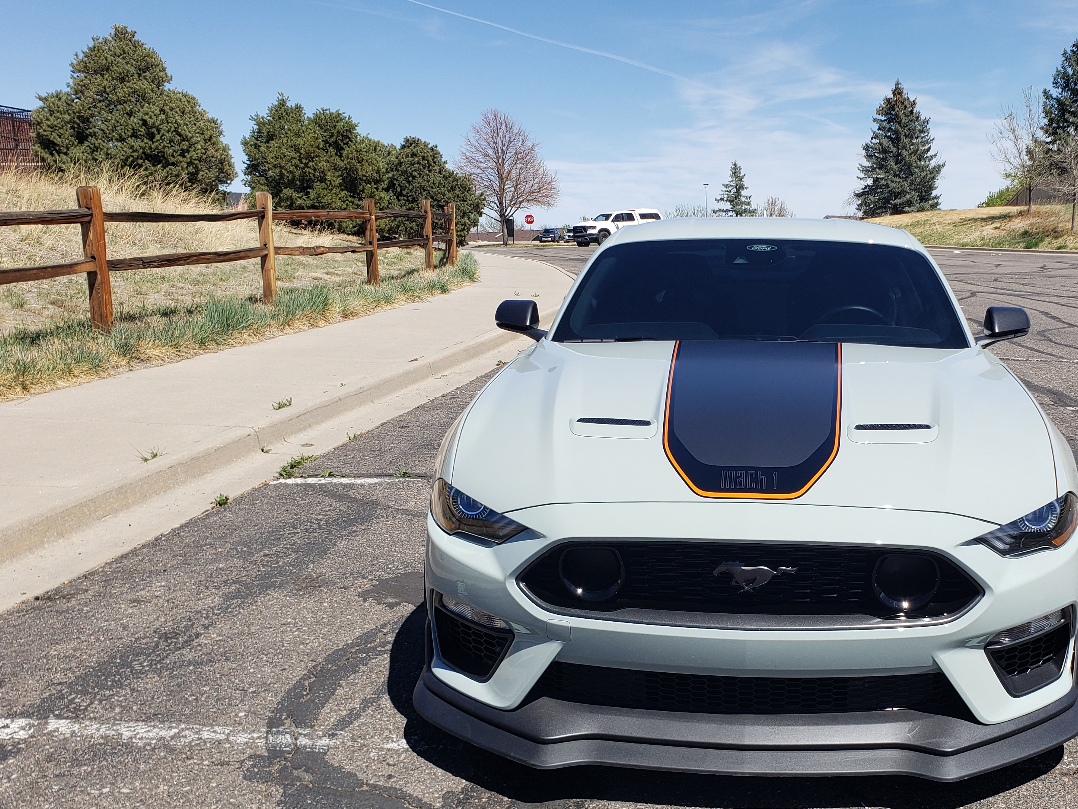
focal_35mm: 37
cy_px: 504
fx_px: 1152
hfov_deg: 49.1
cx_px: 736
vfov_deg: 38.4
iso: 50
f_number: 2.4
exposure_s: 1/1433
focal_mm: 4.3
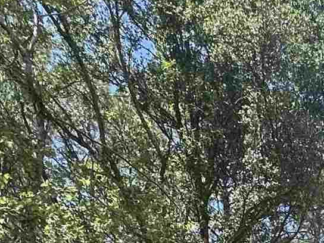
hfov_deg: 21.1
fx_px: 739
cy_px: 539
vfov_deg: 14.3
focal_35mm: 79
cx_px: 481
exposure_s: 1/807
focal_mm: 2.22
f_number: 2.2
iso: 40
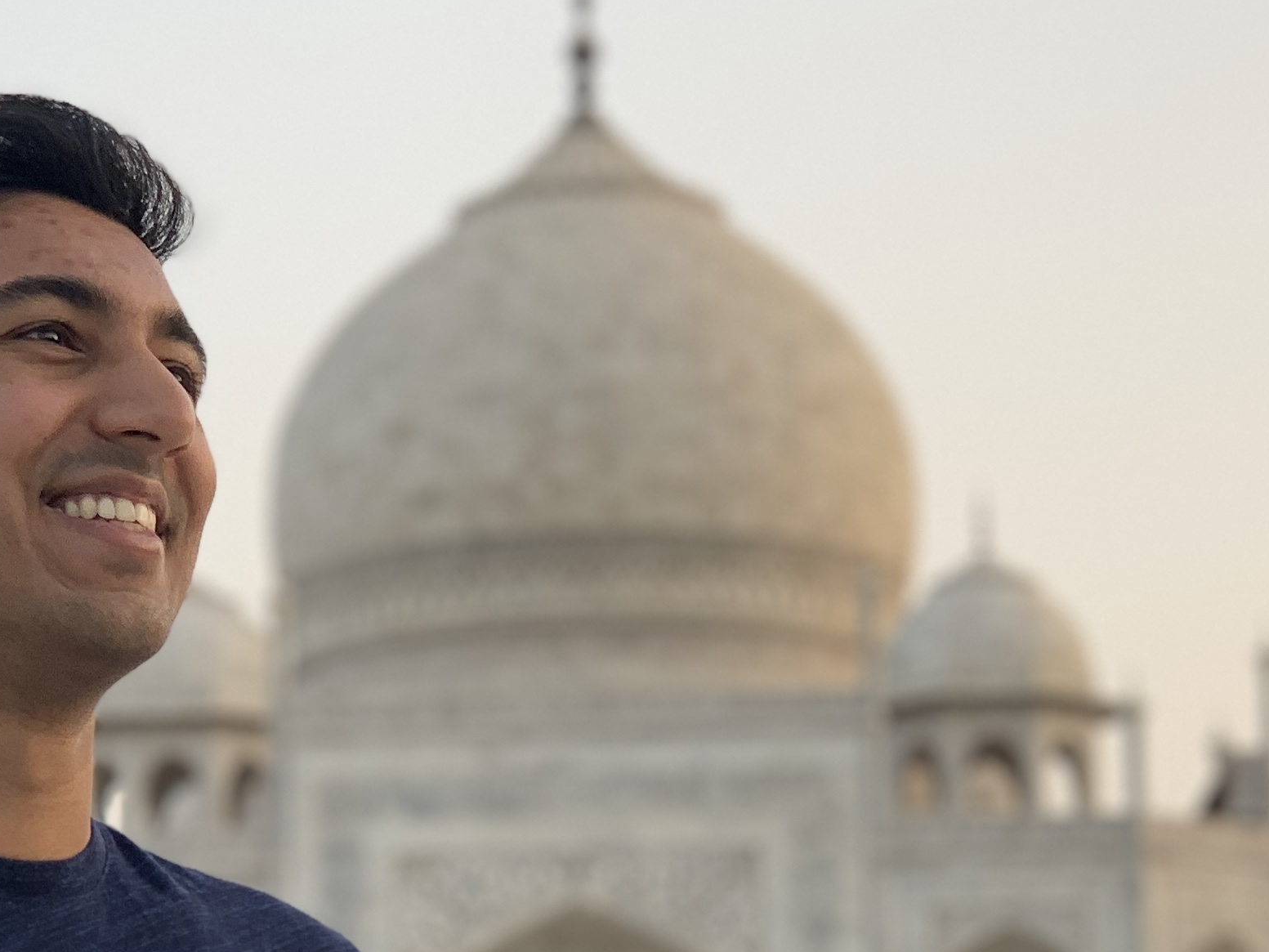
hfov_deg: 14.6
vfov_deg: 10.9
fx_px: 4949
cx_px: 591
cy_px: 980
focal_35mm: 135
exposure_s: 1/122
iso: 25
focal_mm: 6
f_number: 2.4
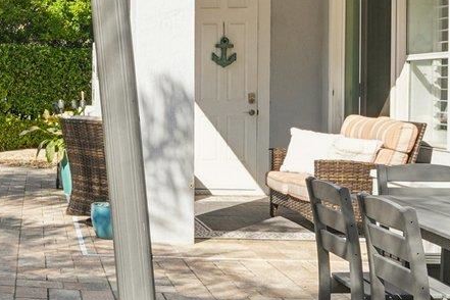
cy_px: 52
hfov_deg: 26.6
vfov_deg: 20.6
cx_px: -122
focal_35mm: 65
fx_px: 812
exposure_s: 1/60
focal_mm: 14
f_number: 11
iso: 100
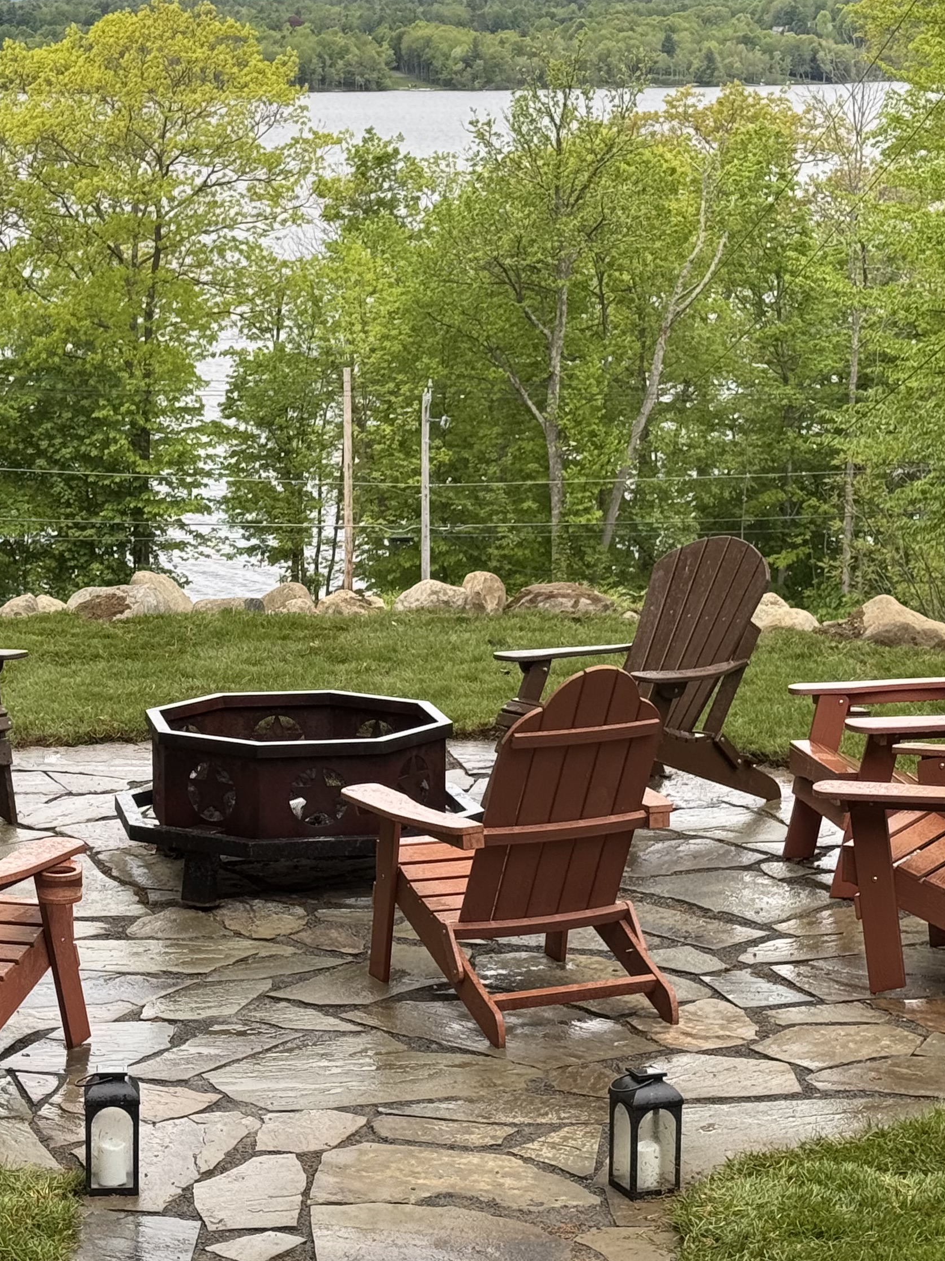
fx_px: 3168
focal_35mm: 87
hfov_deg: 16.9
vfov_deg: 22.5
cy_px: 630
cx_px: 289
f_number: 1.78
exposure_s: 1/495
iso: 64
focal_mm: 6.76
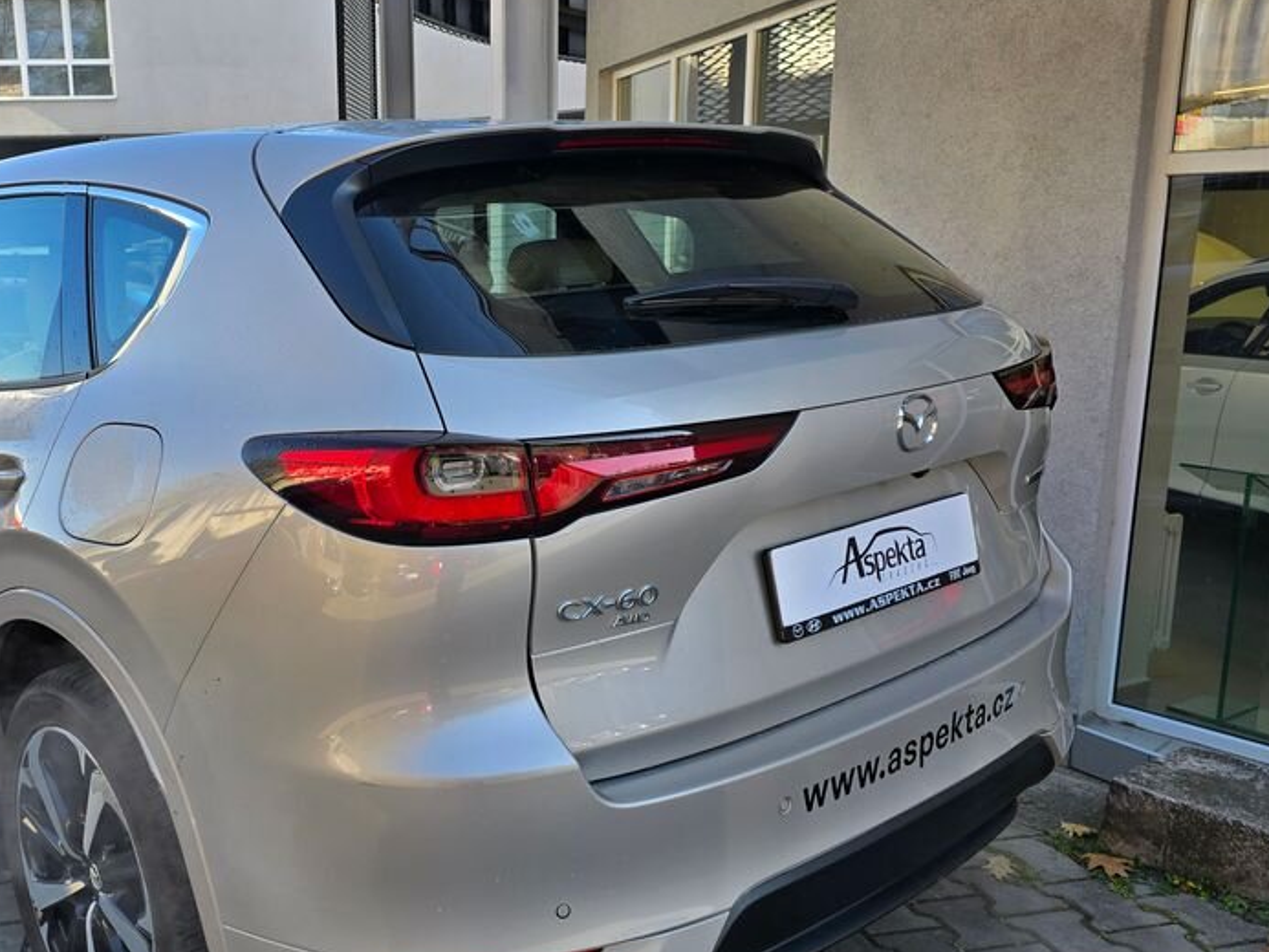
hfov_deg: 52.5
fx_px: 1247
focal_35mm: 34
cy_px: 502
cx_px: 381
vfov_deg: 41.8
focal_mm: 6.3
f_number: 1.7
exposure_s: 1/263
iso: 12
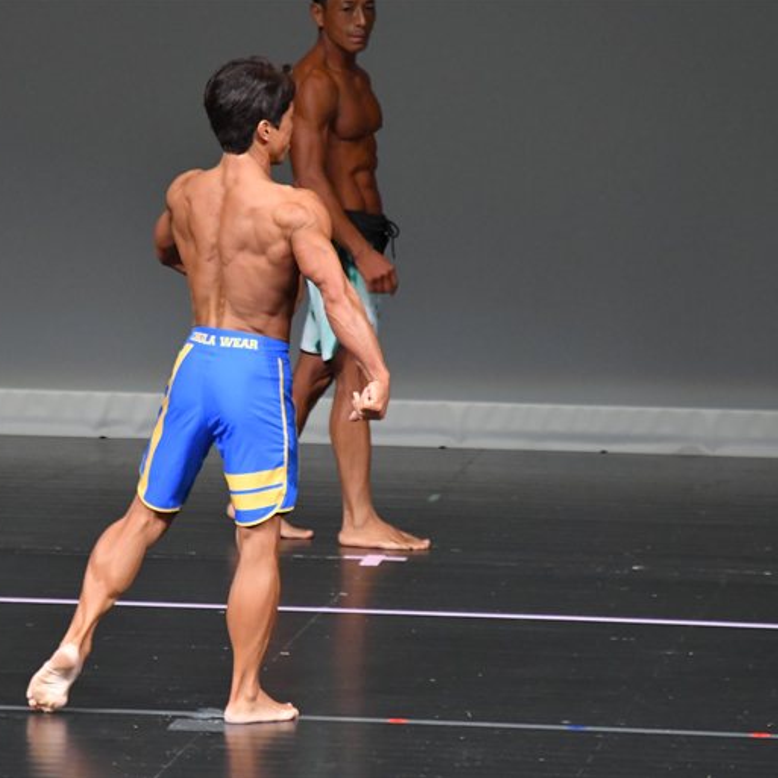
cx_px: 225
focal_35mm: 481
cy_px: 388
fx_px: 12231
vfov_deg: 3.6
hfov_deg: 3.6
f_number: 5.6
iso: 5000
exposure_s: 1/400
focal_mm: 250
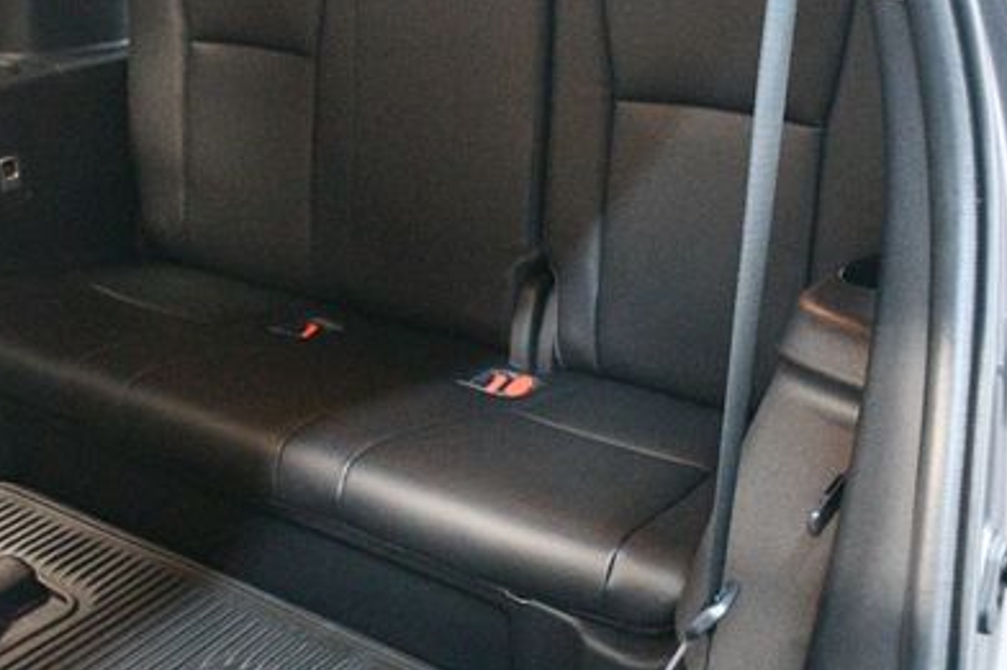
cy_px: 193
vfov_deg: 27.2
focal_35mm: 49
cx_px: 429
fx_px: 1370
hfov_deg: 40.3
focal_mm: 20
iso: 12800
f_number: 3.5
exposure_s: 1/50
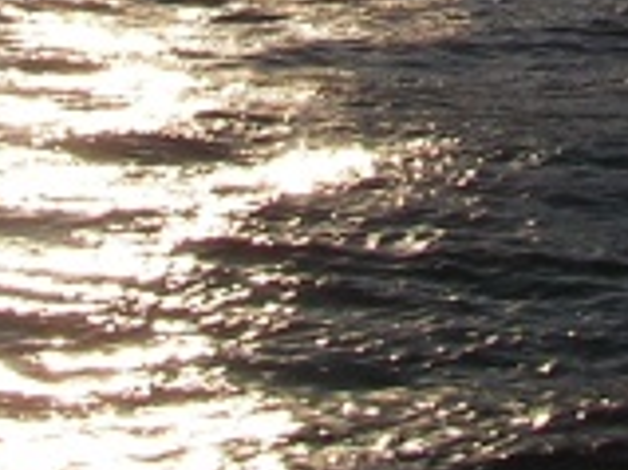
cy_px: -648
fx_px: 3462
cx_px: 458
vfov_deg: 7.3
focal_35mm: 191
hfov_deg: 10.3
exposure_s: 1/1000
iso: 50
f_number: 7.1
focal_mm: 6.3
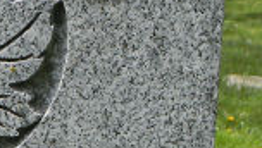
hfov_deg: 9.0
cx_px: -59
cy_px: 389
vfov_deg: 5.0
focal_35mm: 235
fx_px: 1635
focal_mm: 7.3
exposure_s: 1/380
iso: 80
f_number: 3.8
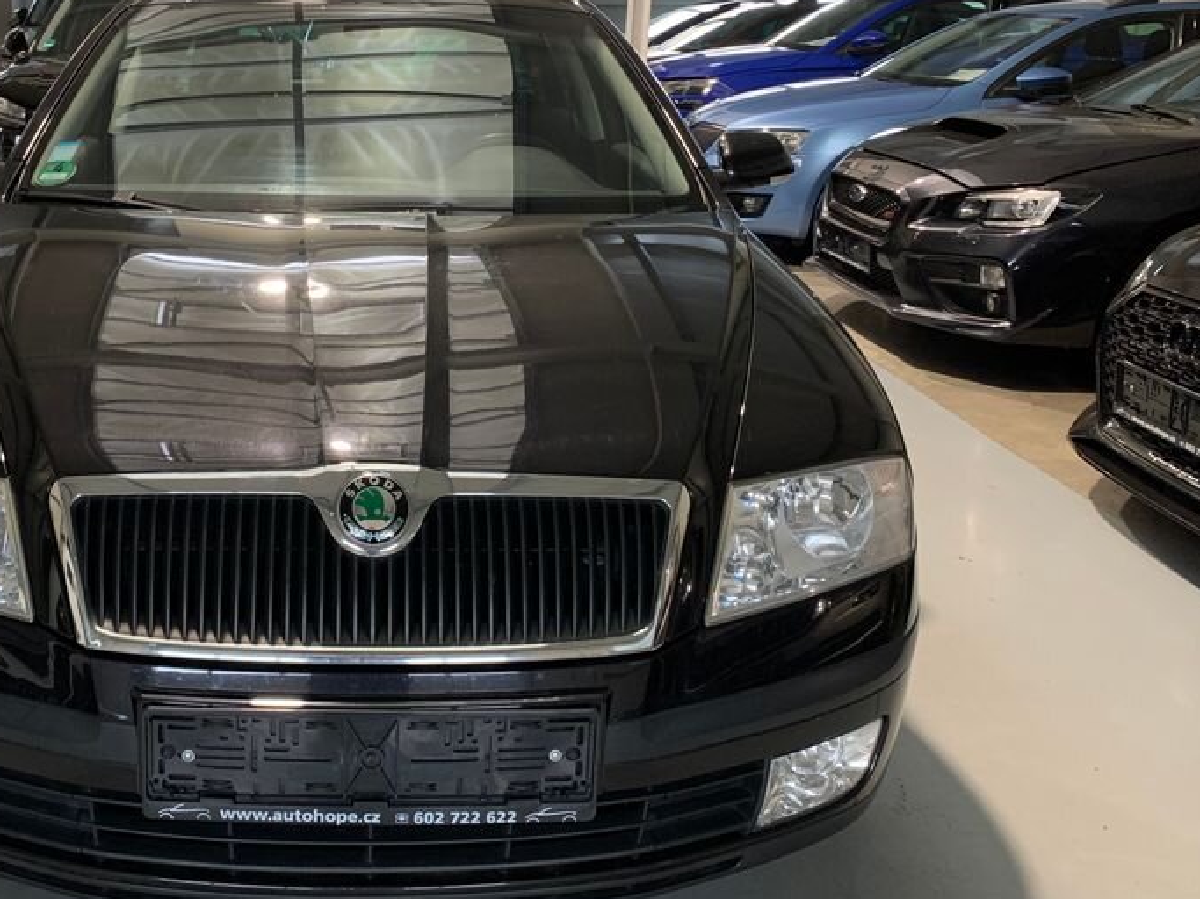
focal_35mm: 39
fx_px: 1352
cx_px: 369
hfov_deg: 46.9
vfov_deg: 36.4
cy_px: 300
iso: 200
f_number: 1.8
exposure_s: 1/60
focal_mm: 4.25
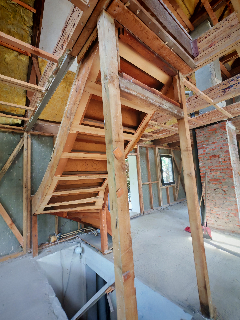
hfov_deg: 78.1
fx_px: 148
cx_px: 120
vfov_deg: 94.5
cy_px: 160
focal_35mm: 16
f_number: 2.2
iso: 200
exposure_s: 1/50
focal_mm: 1.96
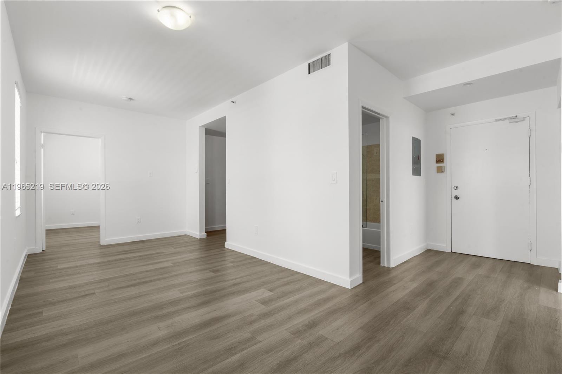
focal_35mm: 16
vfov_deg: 73.7
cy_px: 187
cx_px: 281
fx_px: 250
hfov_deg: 96.7
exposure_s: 1/4
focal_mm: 16
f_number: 14
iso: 250
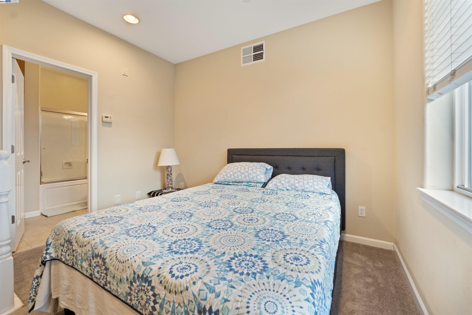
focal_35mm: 14
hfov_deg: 104.3
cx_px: 236
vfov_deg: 81.2
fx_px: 184
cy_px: 158
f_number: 5.6
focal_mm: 14
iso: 160
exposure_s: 1/3
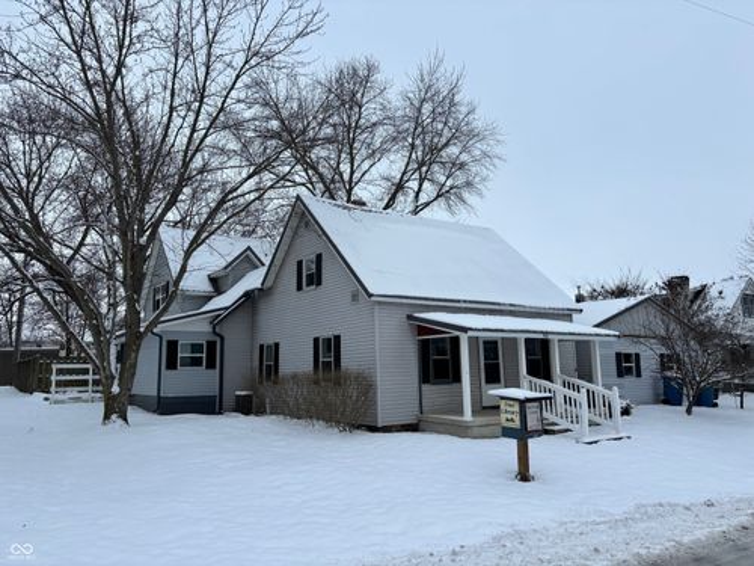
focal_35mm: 26
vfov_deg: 53.1
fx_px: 566
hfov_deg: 67.3
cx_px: 377
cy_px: 283
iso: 50
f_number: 1.6
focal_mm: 5.96
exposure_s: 1/1567
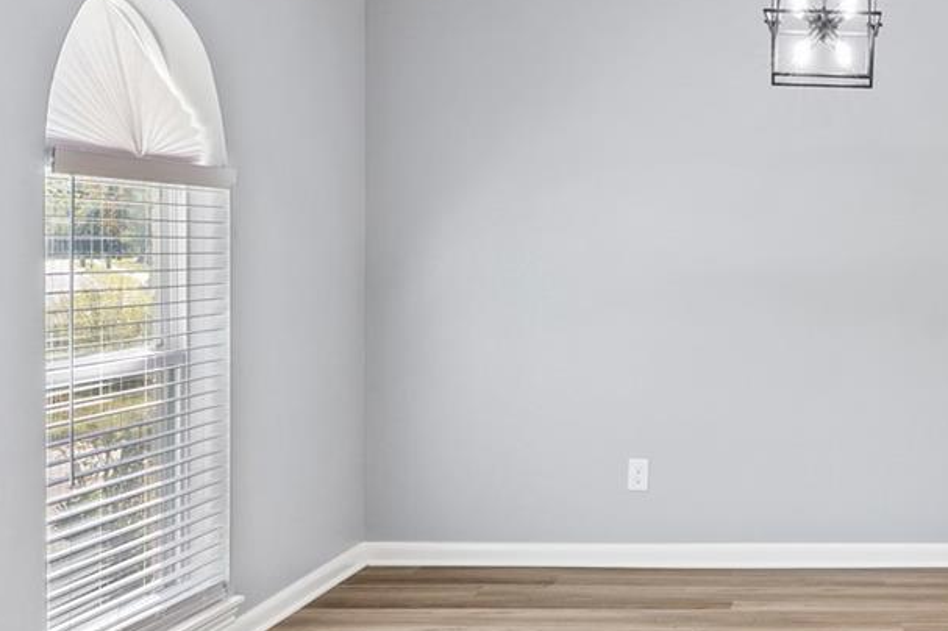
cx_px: 842
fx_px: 1421
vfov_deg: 25.0
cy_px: 243
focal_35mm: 54
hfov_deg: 34.9
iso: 200
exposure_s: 1.6
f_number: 9
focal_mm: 16
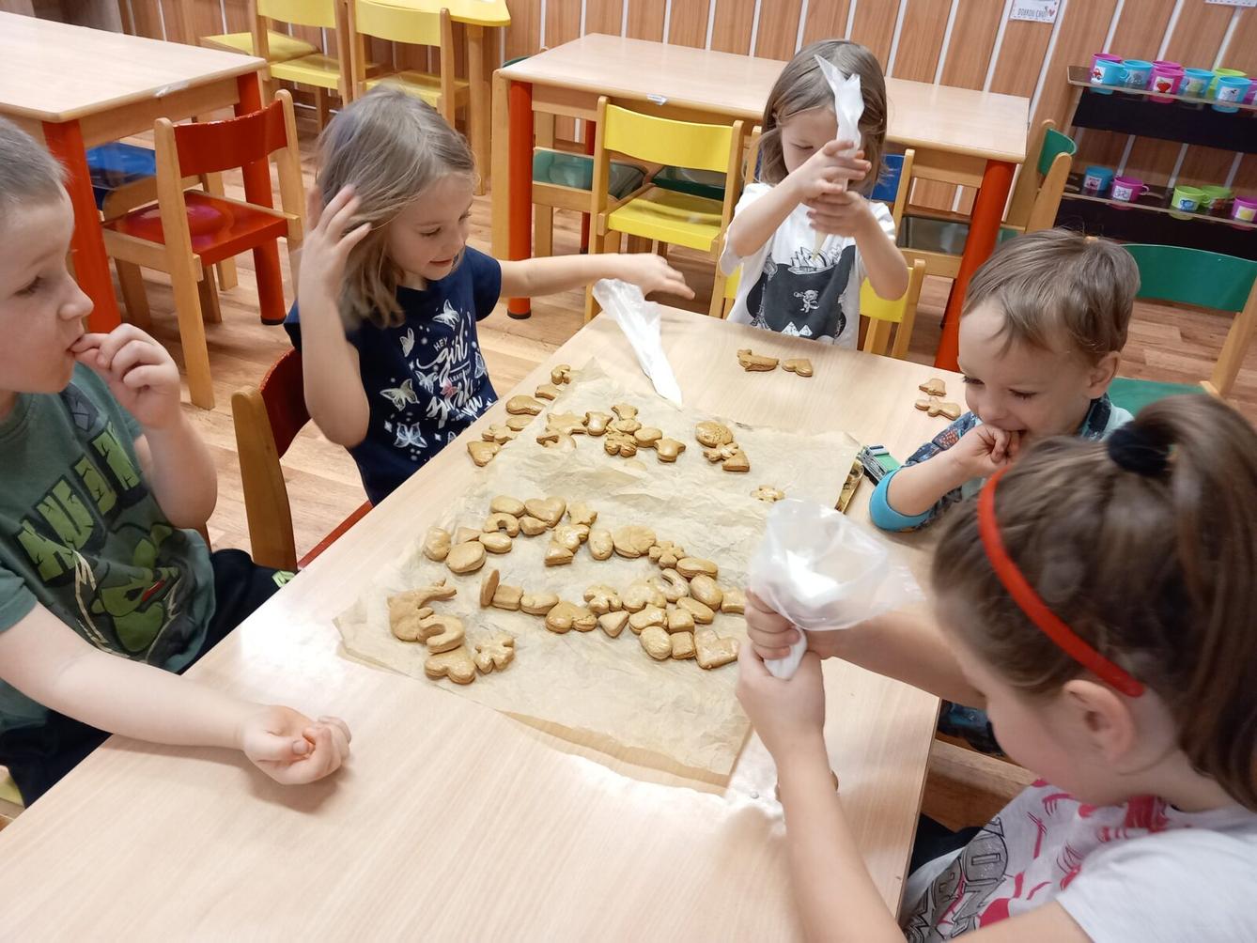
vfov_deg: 51.4
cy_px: 472
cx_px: 628
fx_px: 981
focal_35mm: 27
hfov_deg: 65.3
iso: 200
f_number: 1.8
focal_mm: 4
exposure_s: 1/33.3
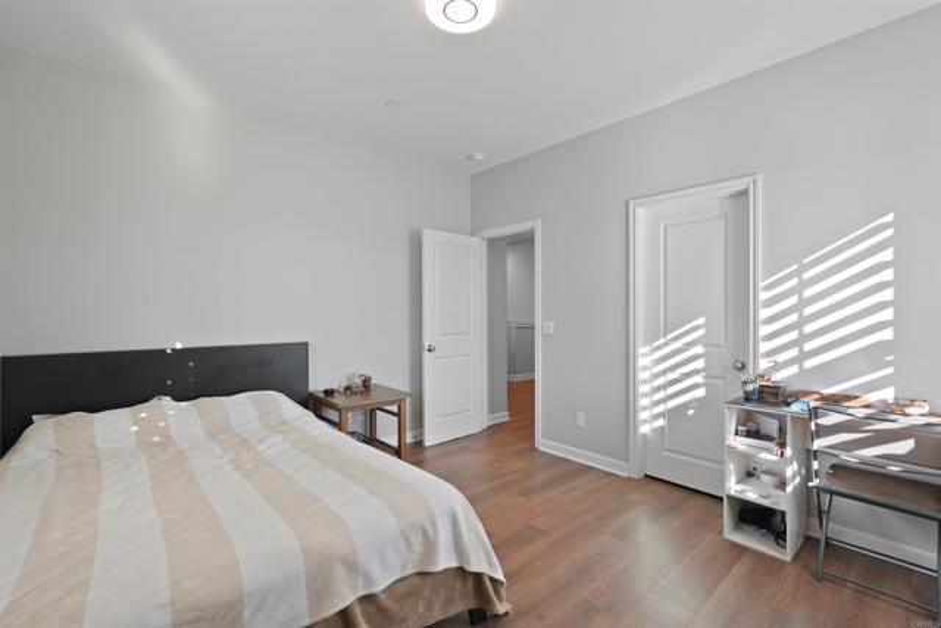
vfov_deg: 73.8
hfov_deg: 96.7
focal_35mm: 16
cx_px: 470
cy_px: 314
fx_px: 418
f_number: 5
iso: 250
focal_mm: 16
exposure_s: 1/15
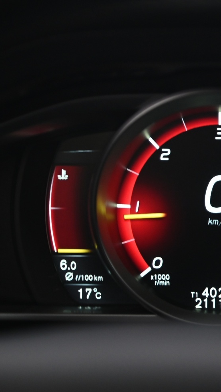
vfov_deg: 11.8
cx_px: 215
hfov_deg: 6.7
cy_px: 191
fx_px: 1896
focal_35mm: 182
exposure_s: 1/25
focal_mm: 105
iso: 2000
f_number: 4
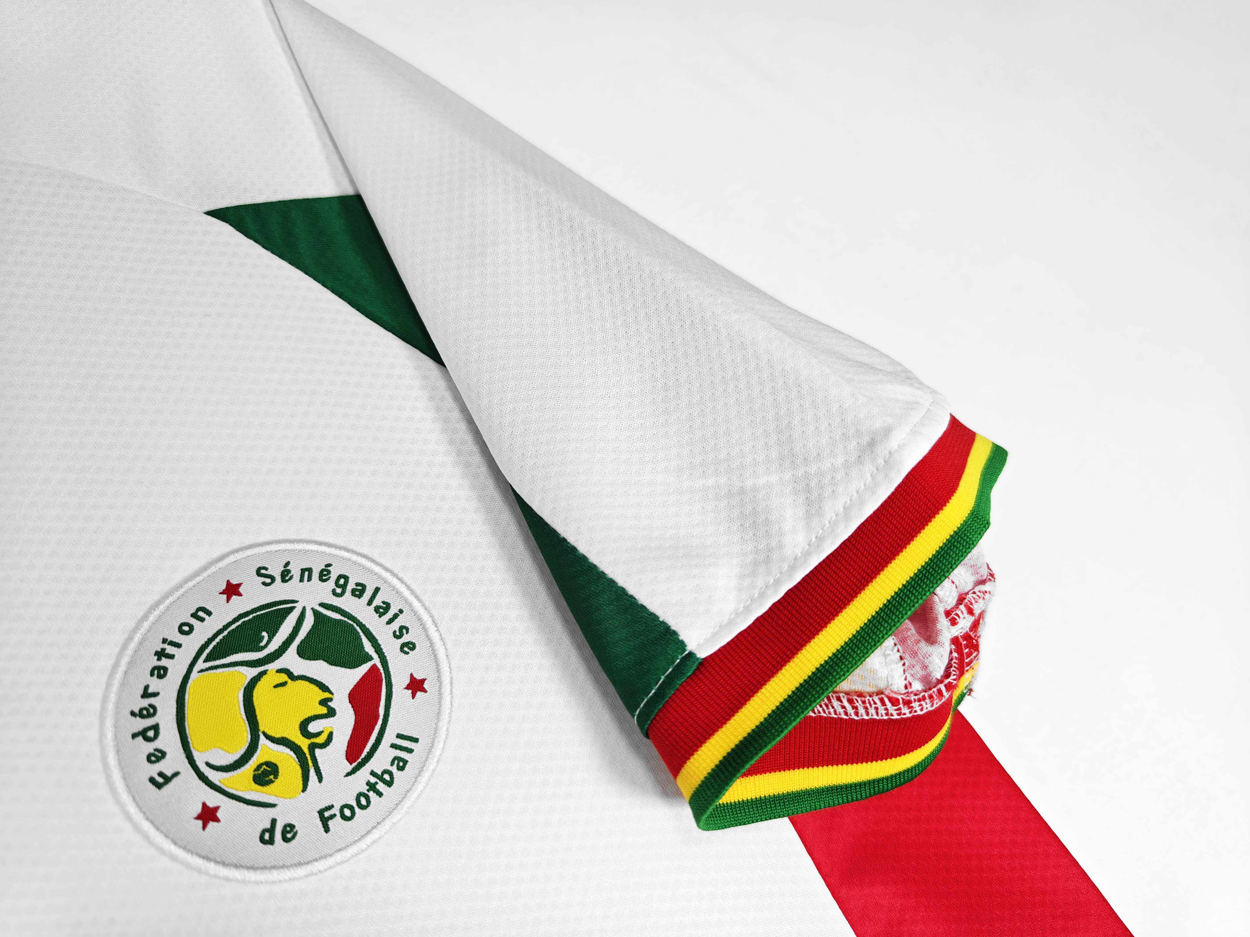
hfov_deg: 73.9
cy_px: 468
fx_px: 831
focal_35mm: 23
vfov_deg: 58.9
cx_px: 625
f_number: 1.75
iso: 112
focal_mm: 8.67
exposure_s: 1/100
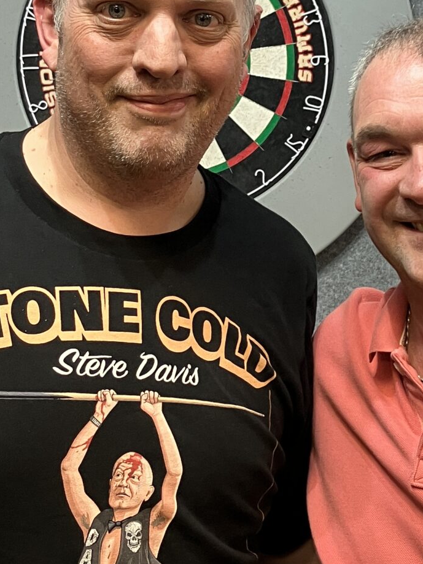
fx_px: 1271
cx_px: 293
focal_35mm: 78
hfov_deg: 18.8
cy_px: 182
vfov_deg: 24.9
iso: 80
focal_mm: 3.99
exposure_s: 1/50
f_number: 1.8
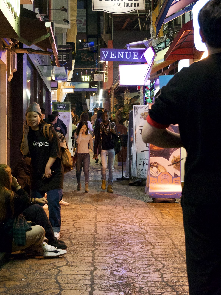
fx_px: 653
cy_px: 147
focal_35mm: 77
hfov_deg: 19.2
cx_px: 108
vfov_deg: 25.4
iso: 8000
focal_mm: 35
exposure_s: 1/100
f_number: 6.3
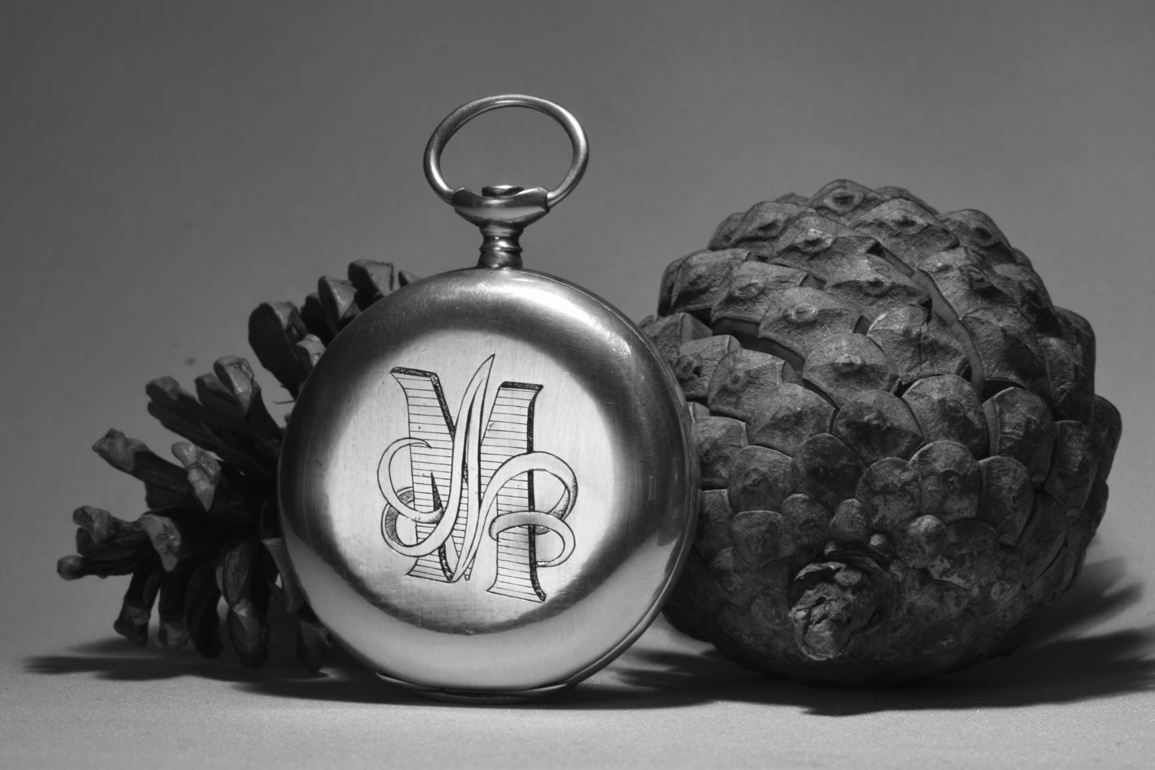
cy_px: 385
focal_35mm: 158
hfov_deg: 13.0
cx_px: 578
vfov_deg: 8.7
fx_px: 5053
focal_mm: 105
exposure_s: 1/8
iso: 100
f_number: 20
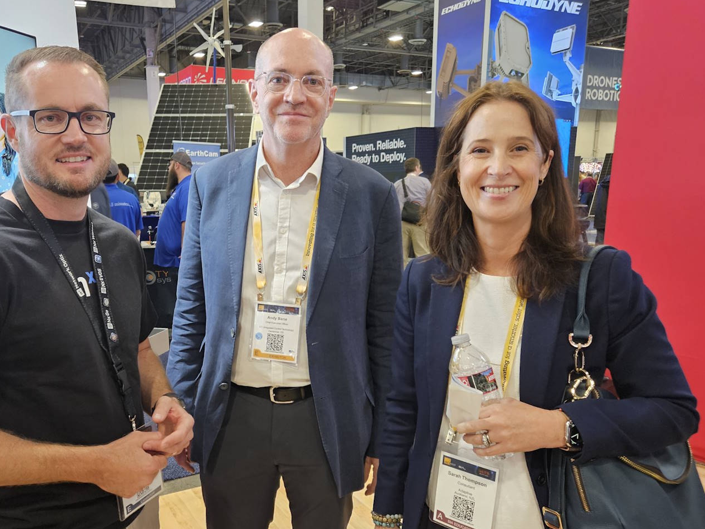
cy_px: 295
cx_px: 281
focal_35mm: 29
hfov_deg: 61.1
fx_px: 591
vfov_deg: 48.1
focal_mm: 5.4
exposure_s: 1/60
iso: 640
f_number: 1.8
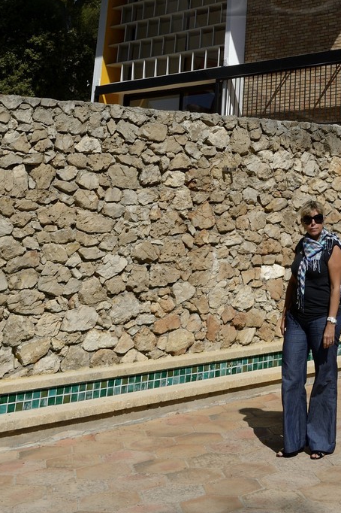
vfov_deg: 29.1
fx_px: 868
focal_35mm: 61
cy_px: -76
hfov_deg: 21.1
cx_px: 380
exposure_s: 1/200
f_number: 16
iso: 200
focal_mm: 26
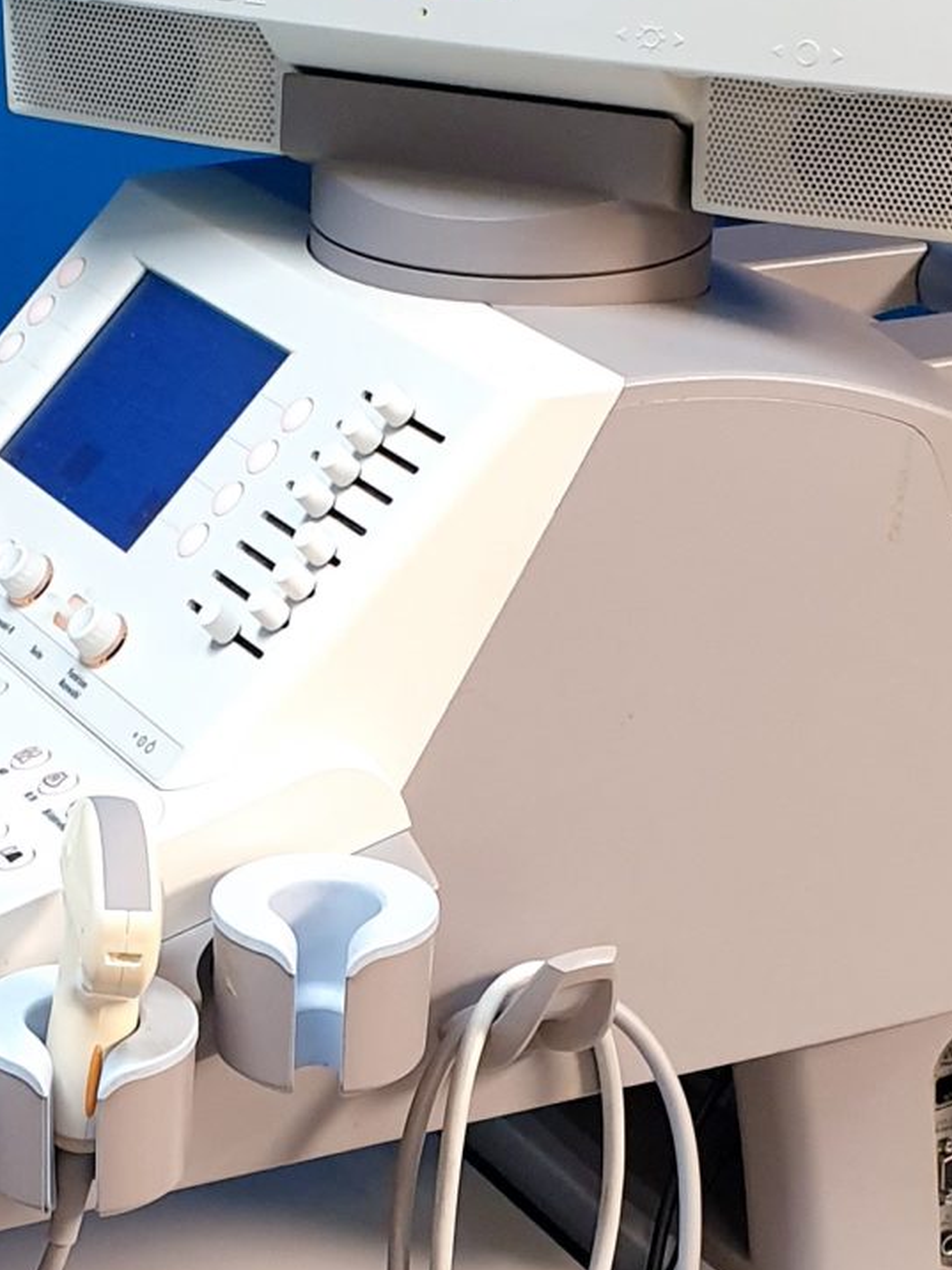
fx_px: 3410
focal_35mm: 93
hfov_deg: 15.7
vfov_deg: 20.8
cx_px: 138
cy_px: 1080
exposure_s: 1/50
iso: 250
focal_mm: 4.3
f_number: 2.4
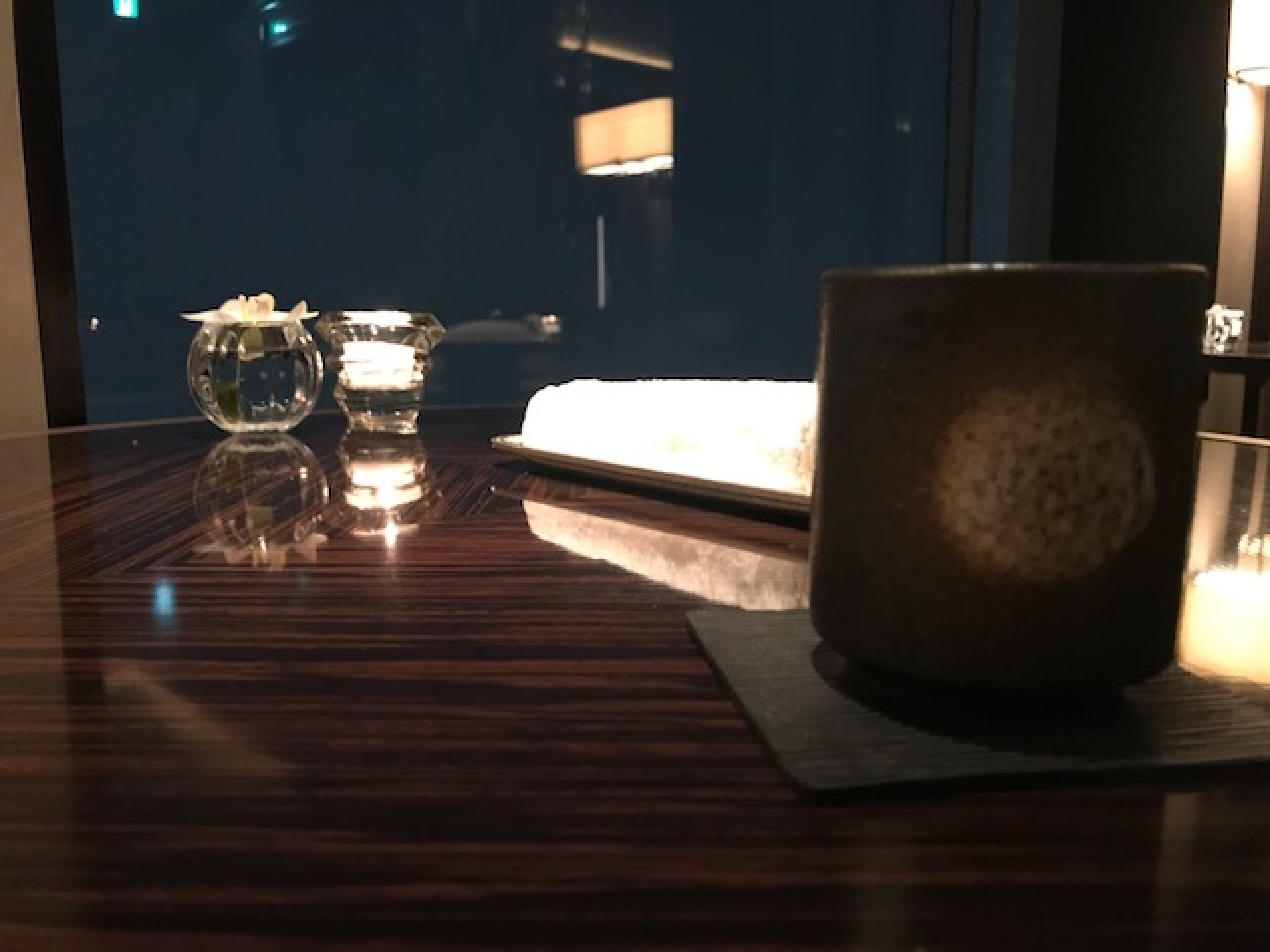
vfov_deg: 49.7
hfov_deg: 63.4
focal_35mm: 28
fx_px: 1027
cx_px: 635
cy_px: 476
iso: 100
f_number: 1.8
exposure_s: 1/5
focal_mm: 3.99
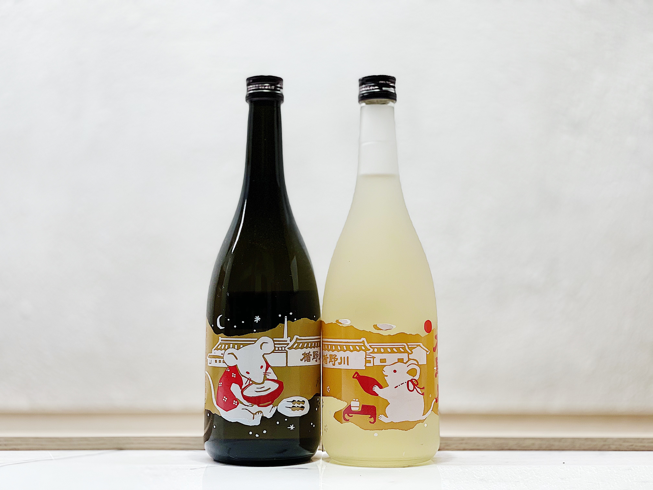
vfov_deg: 28.0
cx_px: 326
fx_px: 981
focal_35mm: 52
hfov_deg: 36.8
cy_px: 245
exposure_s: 1/100
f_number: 2
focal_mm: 6
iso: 64
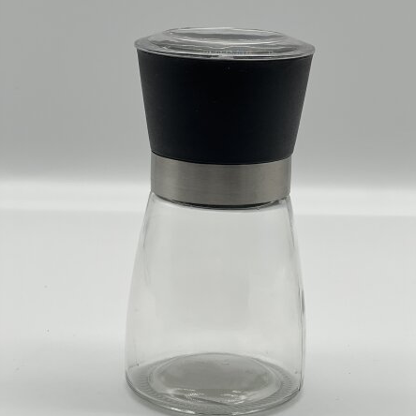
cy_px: 235
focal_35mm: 92
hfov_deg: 18.9
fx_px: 1251
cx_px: 209
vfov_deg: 18.9
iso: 20
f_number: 2.8
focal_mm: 9
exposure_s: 1/133
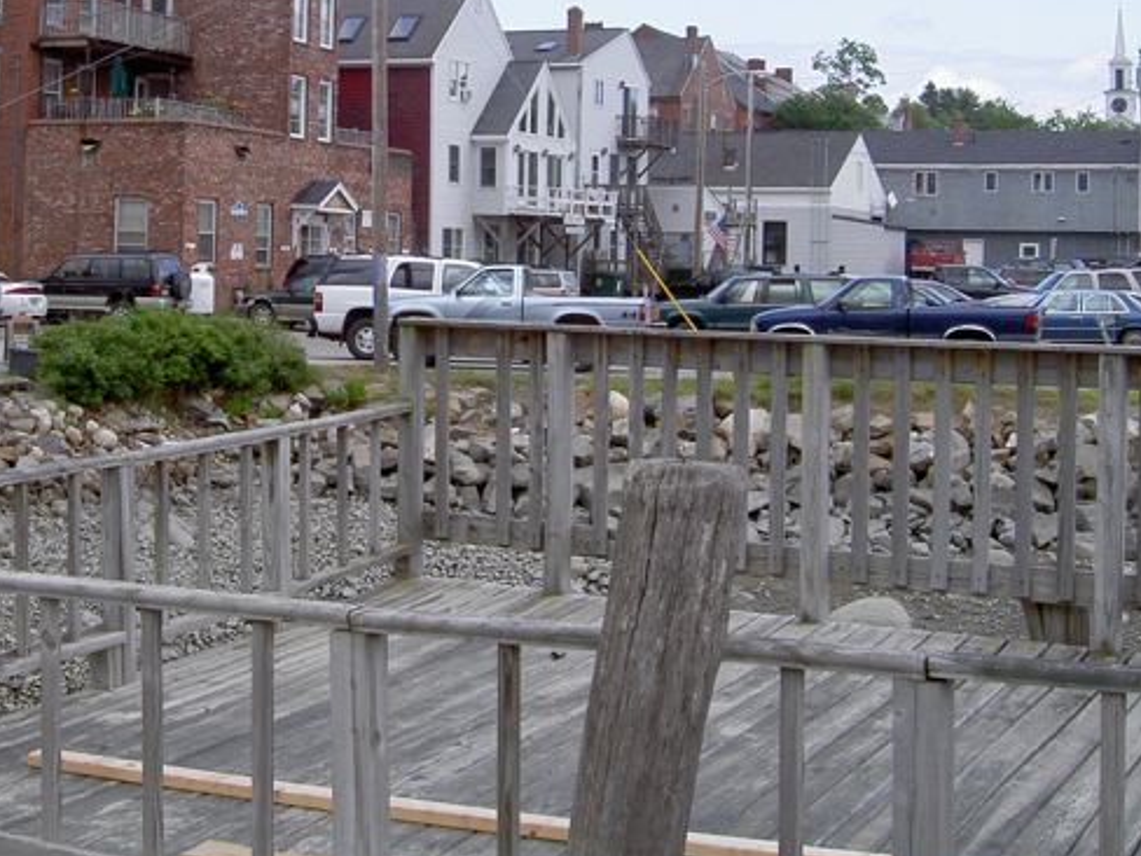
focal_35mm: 64
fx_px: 2110
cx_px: 365
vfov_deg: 22.7
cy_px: 194
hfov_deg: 30.0
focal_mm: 8
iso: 100
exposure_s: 1/400
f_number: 4.7
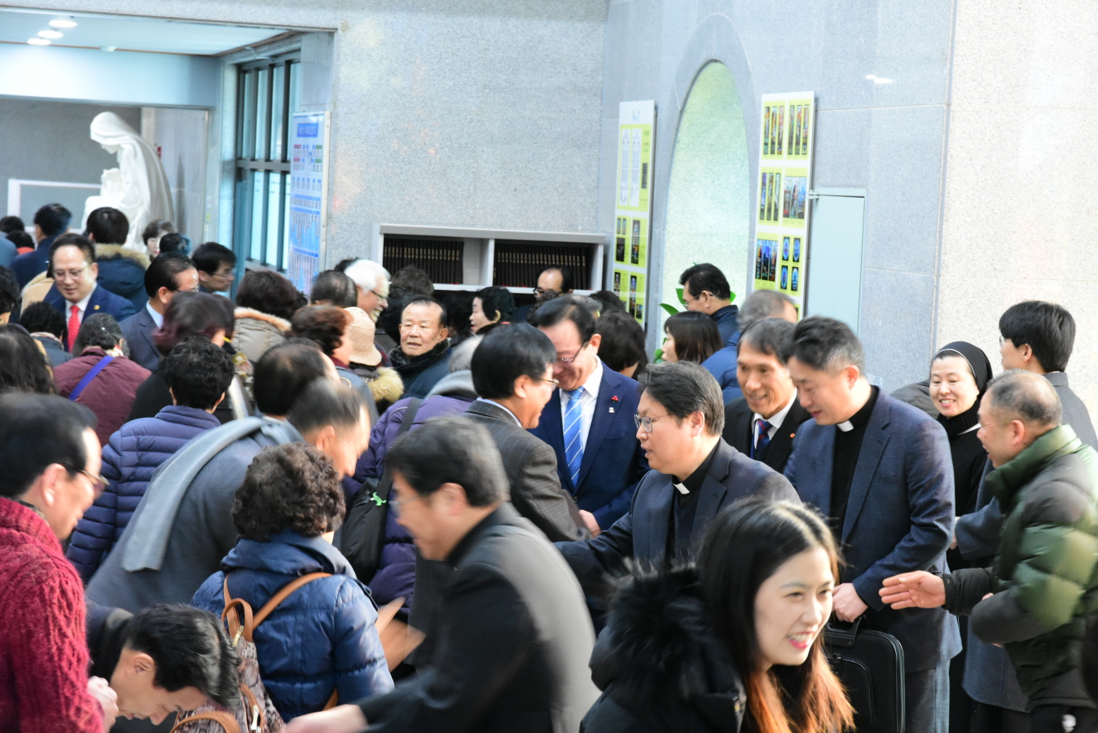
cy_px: 366
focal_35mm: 105
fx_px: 3204
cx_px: 549
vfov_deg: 13.1
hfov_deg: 19.4
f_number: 8
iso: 3200
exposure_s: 1/20
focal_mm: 70
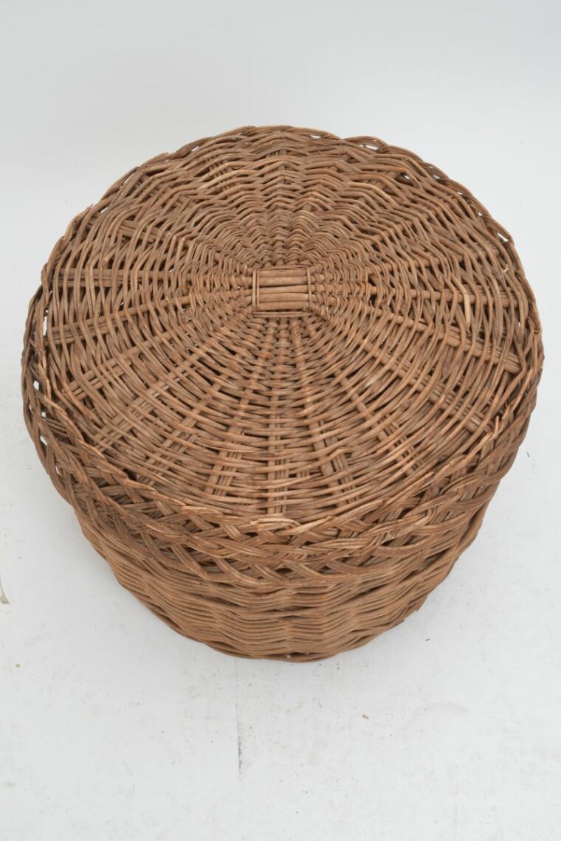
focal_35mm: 52
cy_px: 420
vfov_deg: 38.2
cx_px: 280
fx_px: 1215
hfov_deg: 26.0
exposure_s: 1/125
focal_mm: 35
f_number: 11
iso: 320
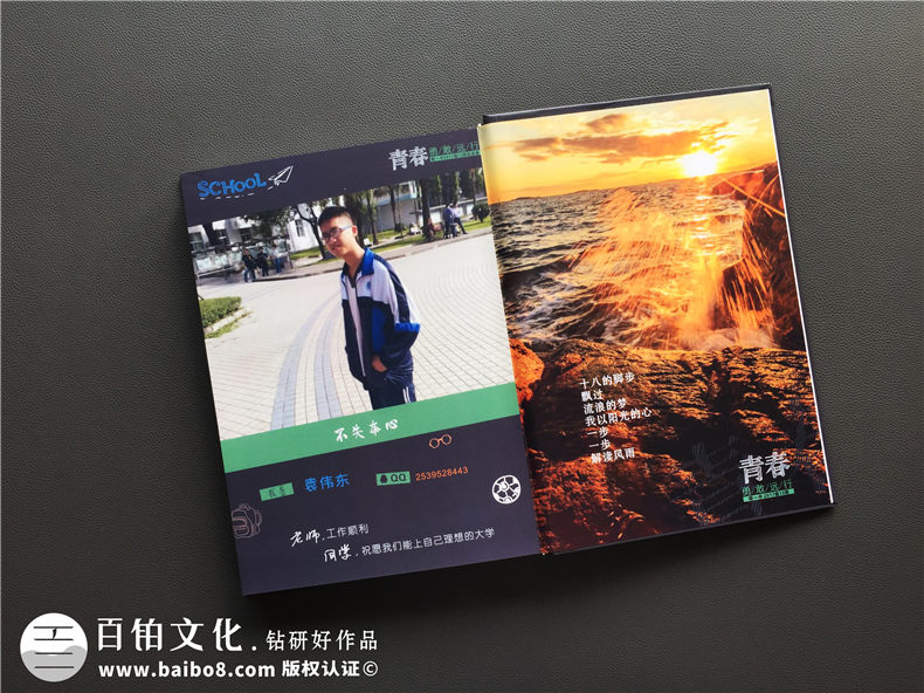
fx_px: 774
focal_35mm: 29
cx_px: 462
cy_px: 346
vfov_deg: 48.2
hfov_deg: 61.7
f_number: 2.2
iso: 32
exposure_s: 1/129
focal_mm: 4.15
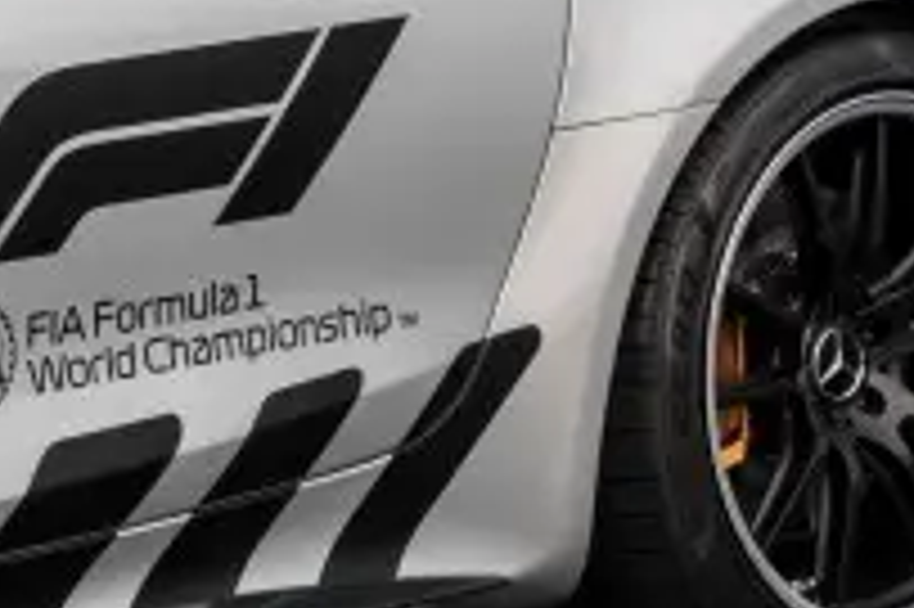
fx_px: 8447
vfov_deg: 4.1
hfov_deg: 6.0
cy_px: -439
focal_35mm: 333
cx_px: -1171
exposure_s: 1/20
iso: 100
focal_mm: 52
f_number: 16
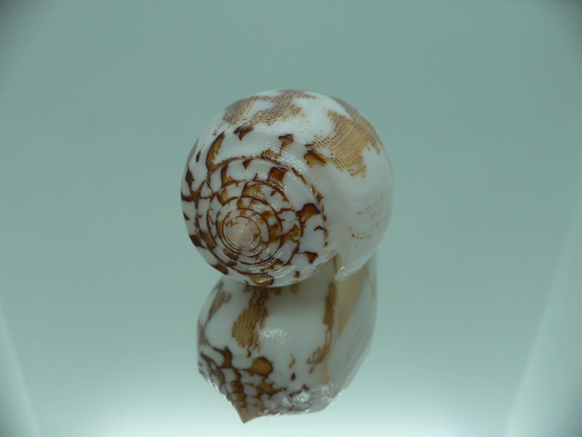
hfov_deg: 52.6
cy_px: 218
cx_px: 291
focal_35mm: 35
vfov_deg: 40.7
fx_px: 588
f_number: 2.8
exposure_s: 1/80
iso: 80
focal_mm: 4.6
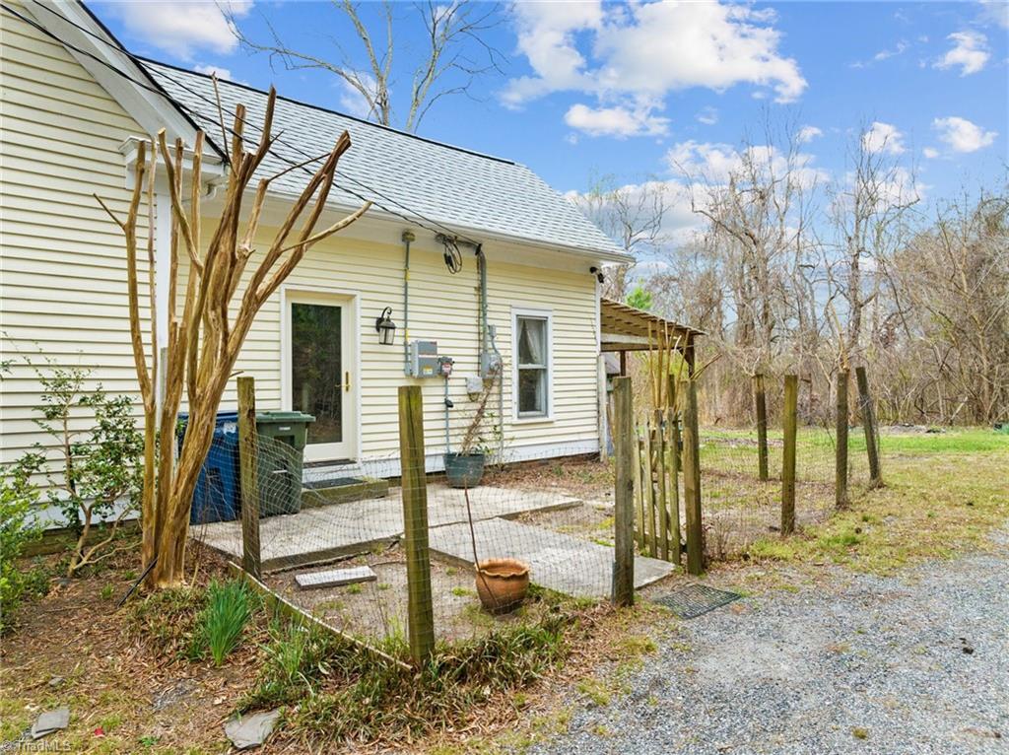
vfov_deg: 56.7
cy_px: 378
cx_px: 504
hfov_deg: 71.6
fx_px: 699
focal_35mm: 24
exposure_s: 1/400
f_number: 2.8
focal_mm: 12.29
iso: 400
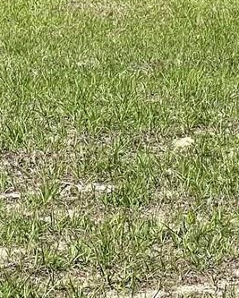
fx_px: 2649
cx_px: 448
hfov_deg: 5.1
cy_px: -131
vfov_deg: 6.4
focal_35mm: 300
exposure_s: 1/1754
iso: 20
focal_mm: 7.5
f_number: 2.2
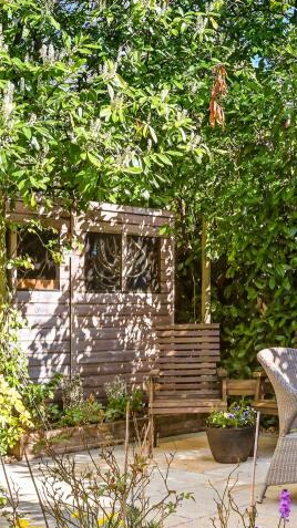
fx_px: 757
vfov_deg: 38.3
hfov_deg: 21.8
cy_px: 328
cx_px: 257
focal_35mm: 54
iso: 400
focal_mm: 24
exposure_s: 1/400
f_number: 9
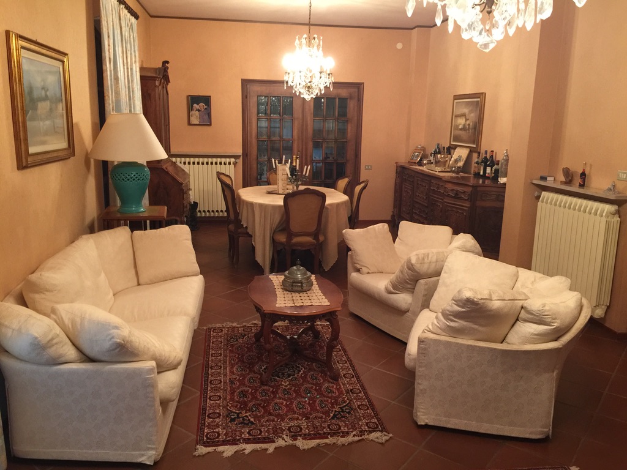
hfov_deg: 61.7
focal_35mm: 29
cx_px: 314
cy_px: 235
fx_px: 525
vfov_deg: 48.2
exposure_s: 1/10
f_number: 2.2
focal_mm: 4.15
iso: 125
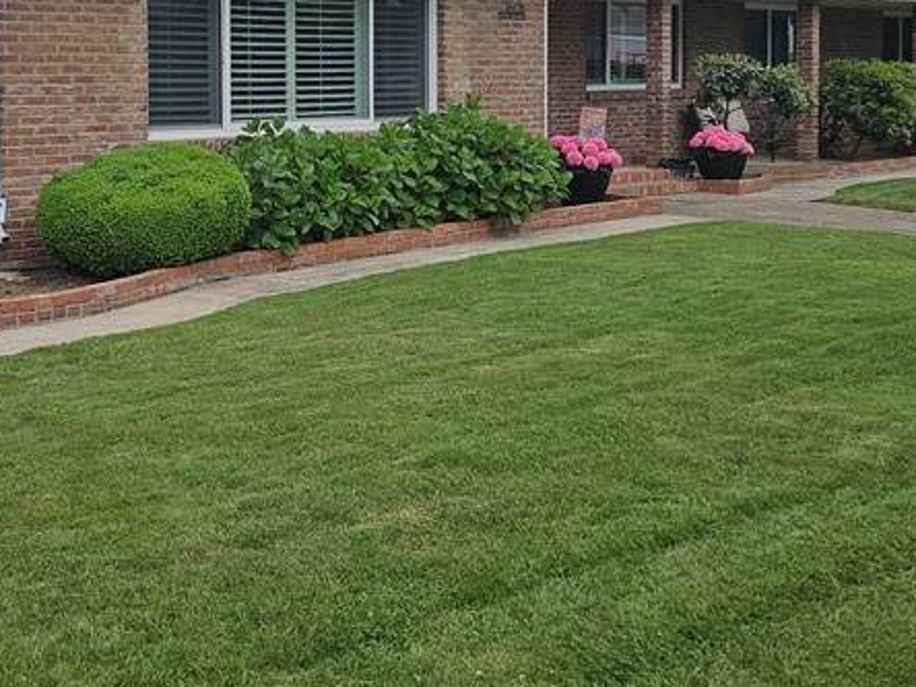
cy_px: 124
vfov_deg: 26.9
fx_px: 1402
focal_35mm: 53
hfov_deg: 35.5
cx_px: 250
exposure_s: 1/1983
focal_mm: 5.4
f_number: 1.8
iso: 25
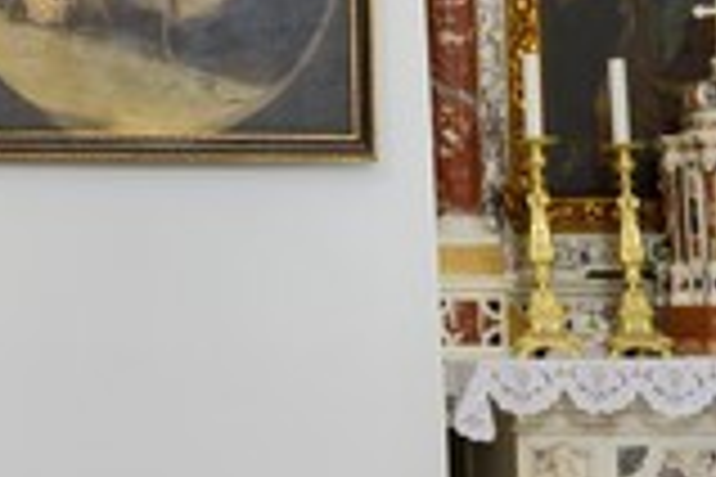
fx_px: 1889
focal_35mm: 95
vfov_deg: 14.2
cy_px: 0
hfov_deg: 21.1
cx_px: 122
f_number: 2.8
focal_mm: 36
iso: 1600
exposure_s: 1/50
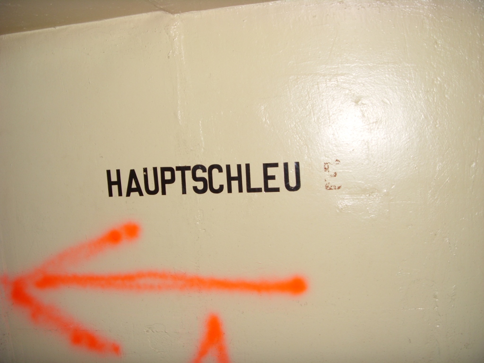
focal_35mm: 31
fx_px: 433
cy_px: 182
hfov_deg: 58.4
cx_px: 242
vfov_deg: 45.4
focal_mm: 6.3
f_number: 3.5
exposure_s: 1/30
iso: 50
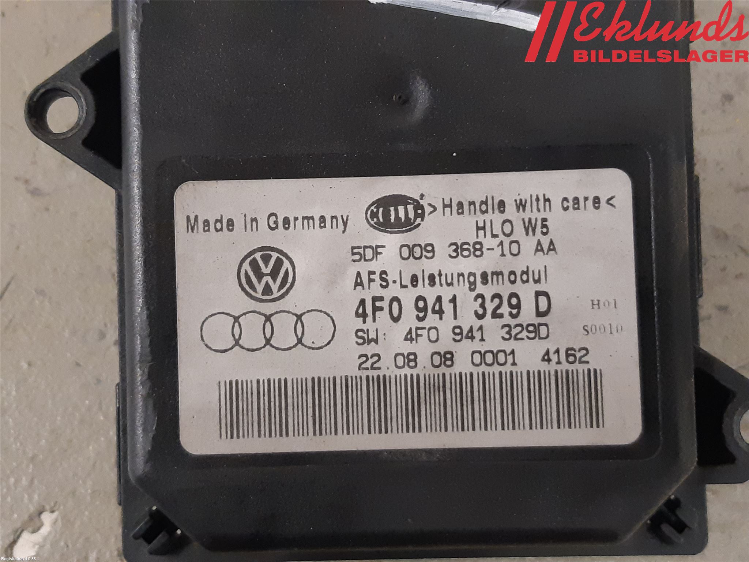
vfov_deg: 53.1
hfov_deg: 67.3
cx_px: 374
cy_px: 281
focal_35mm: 26
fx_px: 563
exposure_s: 1/50
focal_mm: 3.93
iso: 320
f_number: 1.7
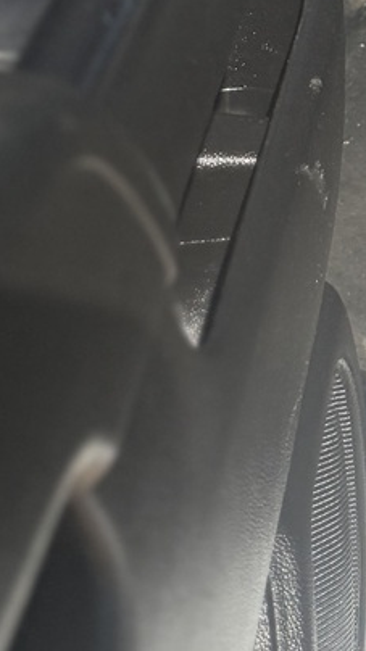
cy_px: -395
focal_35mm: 148
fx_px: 2556
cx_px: 772
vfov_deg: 13.5
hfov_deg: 7.8
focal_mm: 6.76
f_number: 1.78
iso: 80
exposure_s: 1/4405
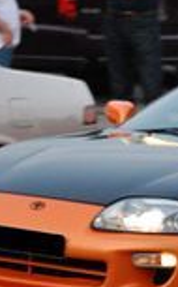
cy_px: 214
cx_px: 281
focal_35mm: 706
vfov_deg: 3.0
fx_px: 5506
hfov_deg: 1.8
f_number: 4.2
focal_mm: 110
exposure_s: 1/125
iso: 1600
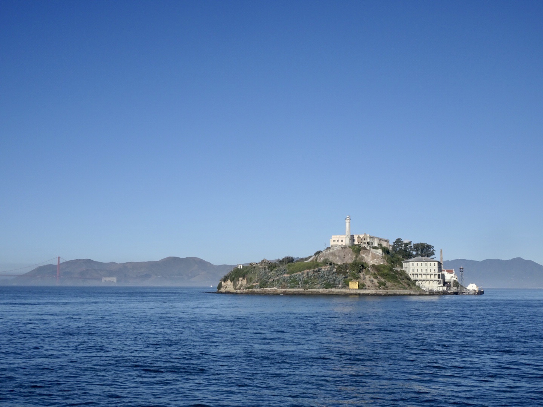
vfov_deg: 35.1
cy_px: 204
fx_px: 643
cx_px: 272
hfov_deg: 45.8
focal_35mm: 41
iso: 80
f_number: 4
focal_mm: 7.05
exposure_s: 1/1250
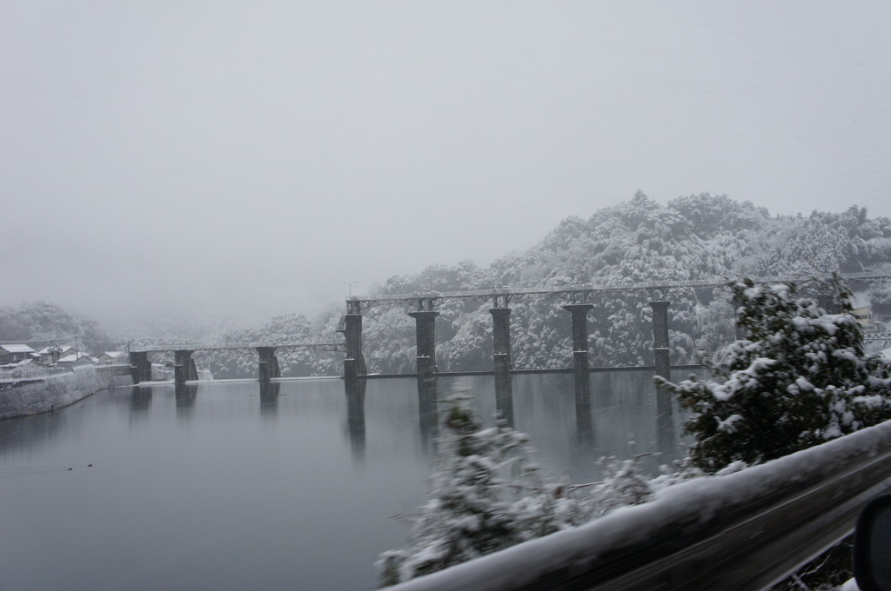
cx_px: 446
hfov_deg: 51.3
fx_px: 927
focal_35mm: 38
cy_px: 296
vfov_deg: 35.4
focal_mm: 25
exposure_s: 1/100
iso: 200
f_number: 6.3
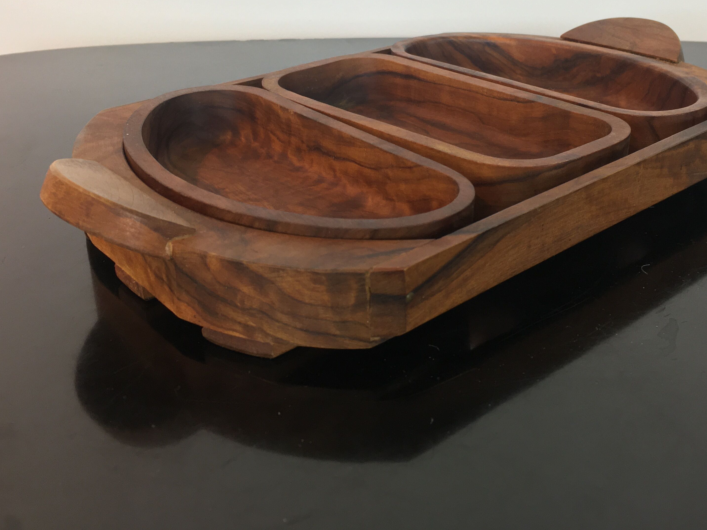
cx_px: 415
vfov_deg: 34.7
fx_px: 837
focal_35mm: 41
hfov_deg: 45.6
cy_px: 161
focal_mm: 4.15
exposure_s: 1/33
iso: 64
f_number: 2.2
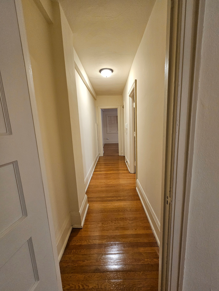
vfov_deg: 106.2
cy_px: 146
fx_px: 110
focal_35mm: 13
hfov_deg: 89.9
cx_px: 110
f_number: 2.2
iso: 320
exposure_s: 1/60
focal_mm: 2.2
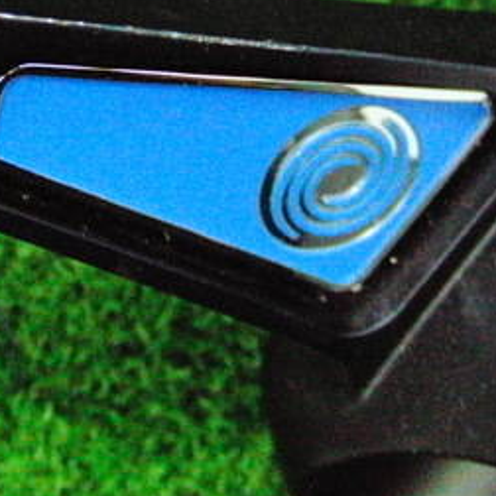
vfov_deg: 20.5
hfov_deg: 20.9
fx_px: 1346
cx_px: 193
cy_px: 47
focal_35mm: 83
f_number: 3.6
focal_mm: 6.42
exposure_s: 1/320
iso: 3200
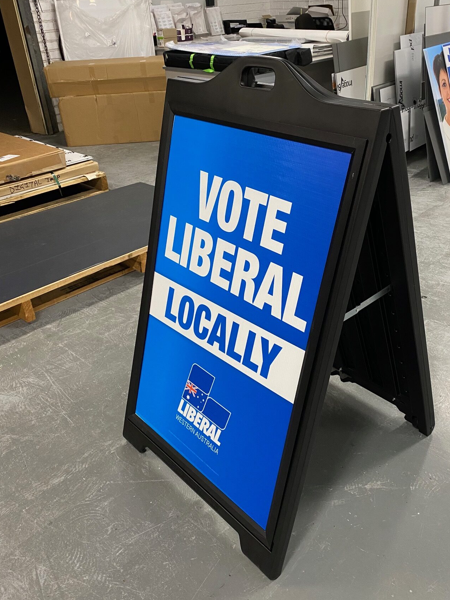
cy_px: 296
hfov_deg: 45.2
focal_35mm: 31
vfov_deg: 58.4
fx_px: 537
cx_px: 267
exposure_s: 1/50
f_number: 1.8
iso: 200
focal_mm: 4.25
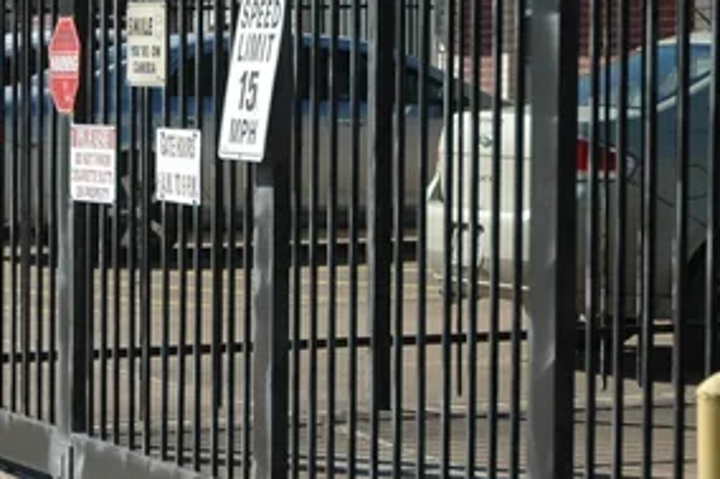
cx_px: 241
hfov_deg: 10.2
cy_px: 229
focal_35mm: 201
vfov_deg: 6.8
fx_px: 4018
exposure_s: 1/1600
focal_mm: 38
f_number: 4.2
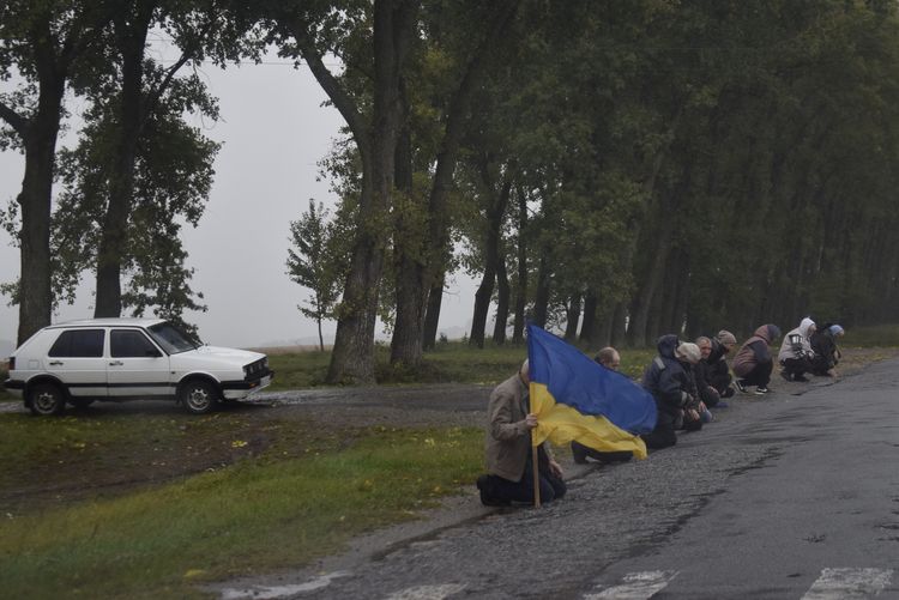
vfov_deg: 16.6
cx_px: 450
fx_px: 2061
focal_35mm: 82
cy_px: 300
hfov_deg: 24.6
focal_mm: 55
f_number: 5.6
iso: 800
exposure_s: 1/250
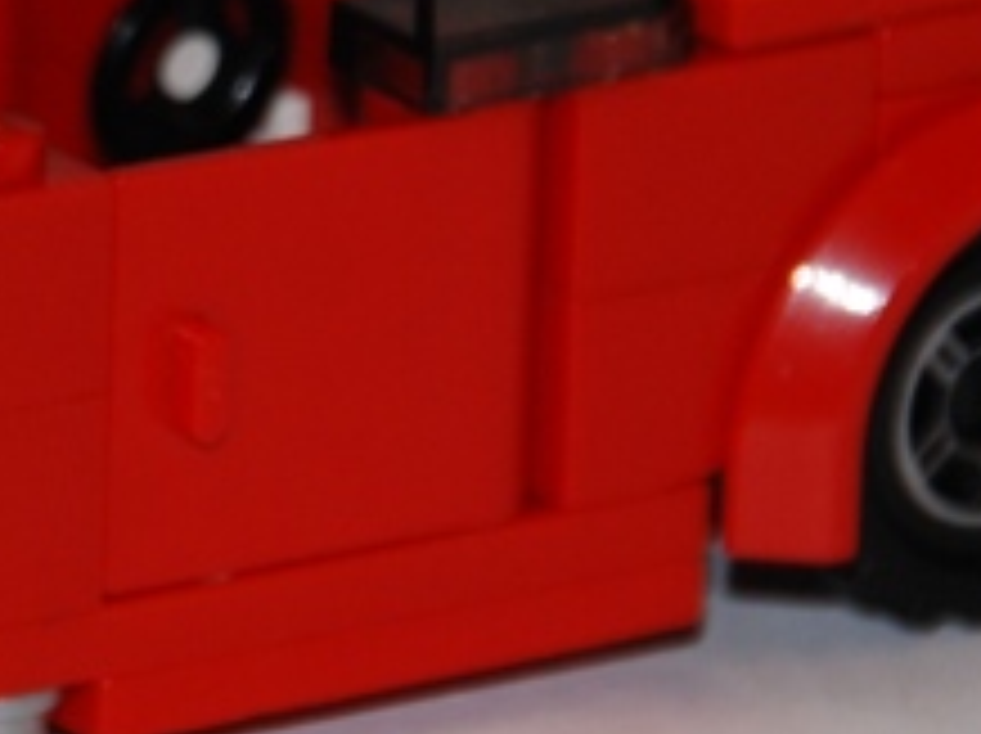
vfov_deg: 2.1
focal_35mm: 716
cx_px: -176
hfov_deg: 2.8
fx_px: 20262
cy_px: 99
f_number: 6
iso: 400
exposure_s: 1/60
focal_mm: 135
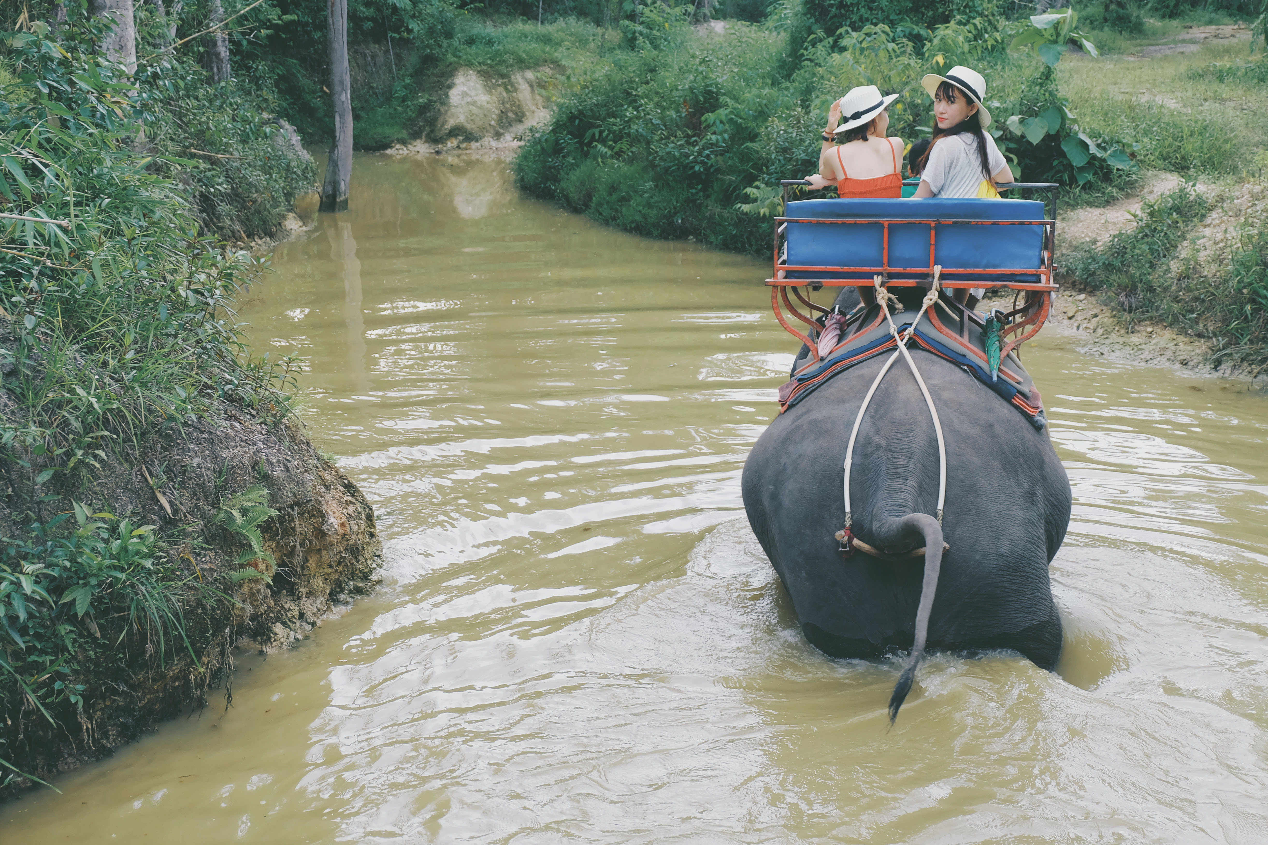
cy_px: 422
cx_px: 634
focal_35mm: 47
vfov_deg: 28.6
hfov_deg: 41.9
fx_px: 1655
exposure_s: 1/180
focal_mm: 31
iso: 800
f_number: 4.7
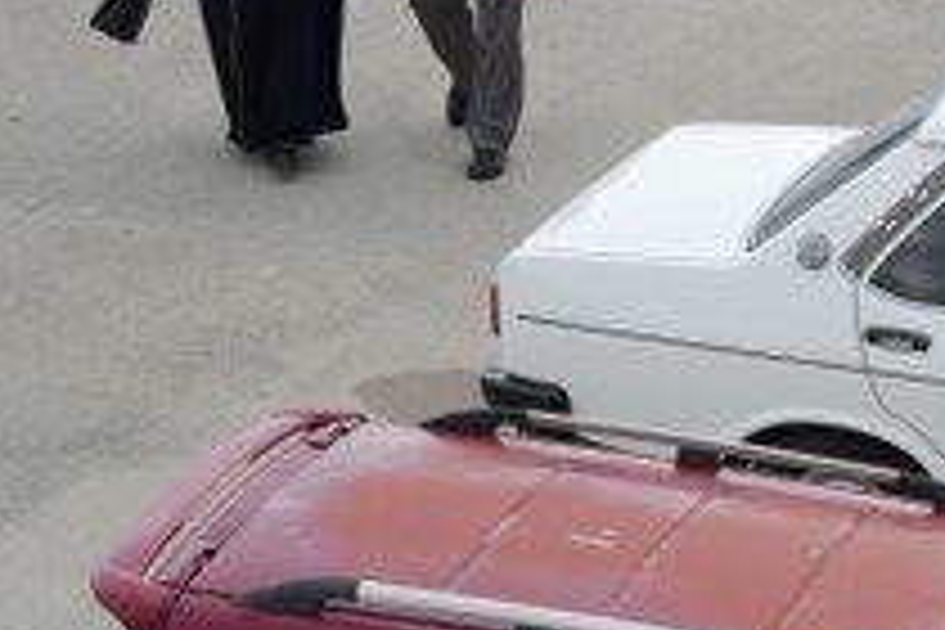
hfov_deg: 8.4
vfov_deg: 5.7
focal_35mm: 240
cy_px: 565
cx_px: 1364
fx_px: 6300
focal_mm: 63
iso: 100
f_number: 4.5
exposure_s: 1/200
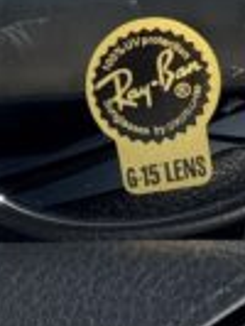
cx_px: 10
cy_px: -34
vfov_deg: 6.8
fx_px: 2713
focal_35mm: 288
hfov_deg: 5.2
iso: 64
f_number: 1.78
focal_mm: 6.76
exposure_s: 1/5848
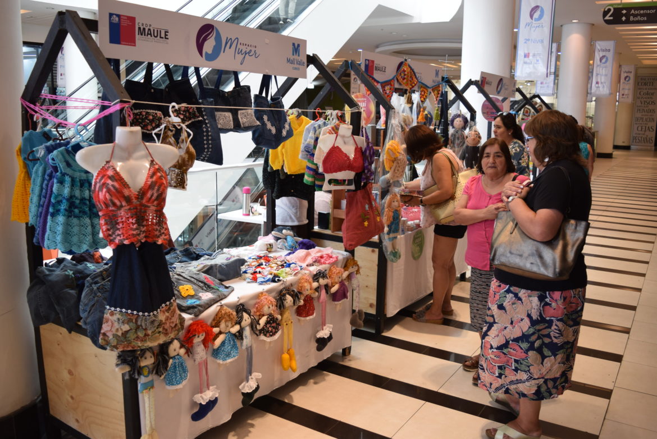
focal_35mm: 30
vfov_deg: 43.7
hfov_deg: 61.9
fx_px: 548
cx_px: 328
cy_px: 220
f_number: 4.5
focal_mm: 20
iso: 400
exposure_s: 1/80
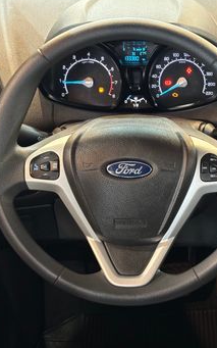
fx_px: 719
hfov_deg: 16.9
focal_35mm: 76
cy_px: 171
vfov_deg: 27.1
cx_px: 195
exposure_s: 1/24
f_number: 1.6
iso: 320
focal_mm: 5.96
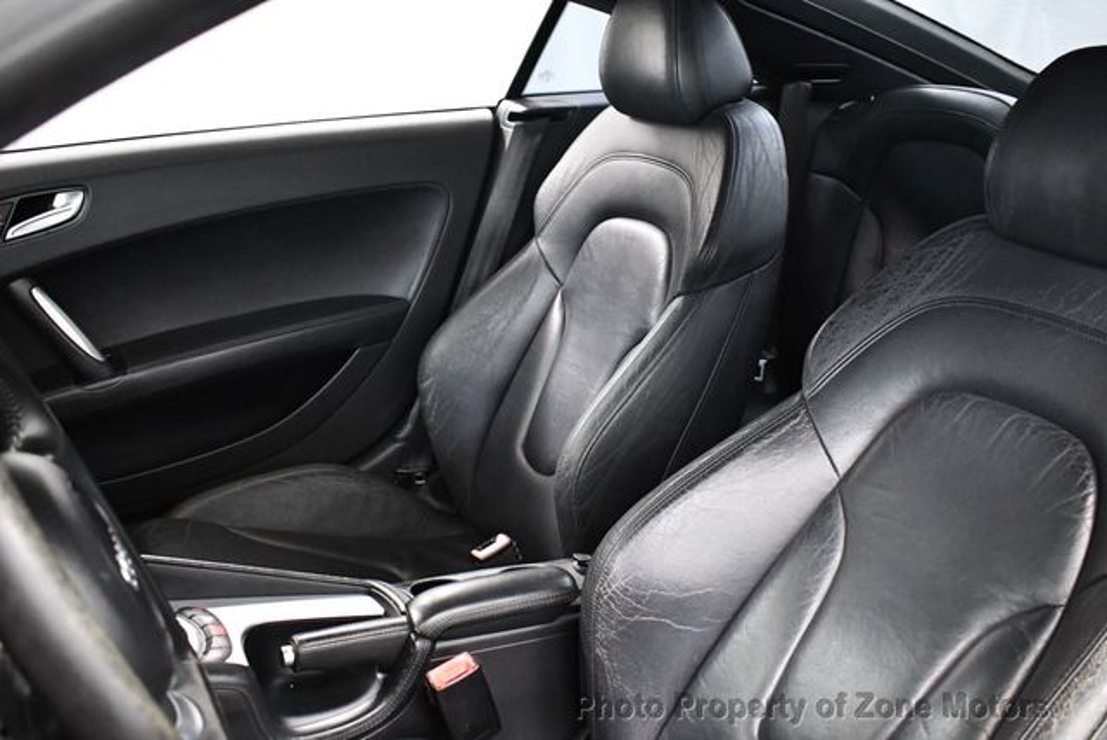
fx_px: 1108
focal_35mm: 36
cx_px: 554
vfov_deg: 36.9
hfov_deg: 53.1
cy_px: 370
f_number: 3.5
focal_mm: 18
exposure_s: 1/60
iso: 3600
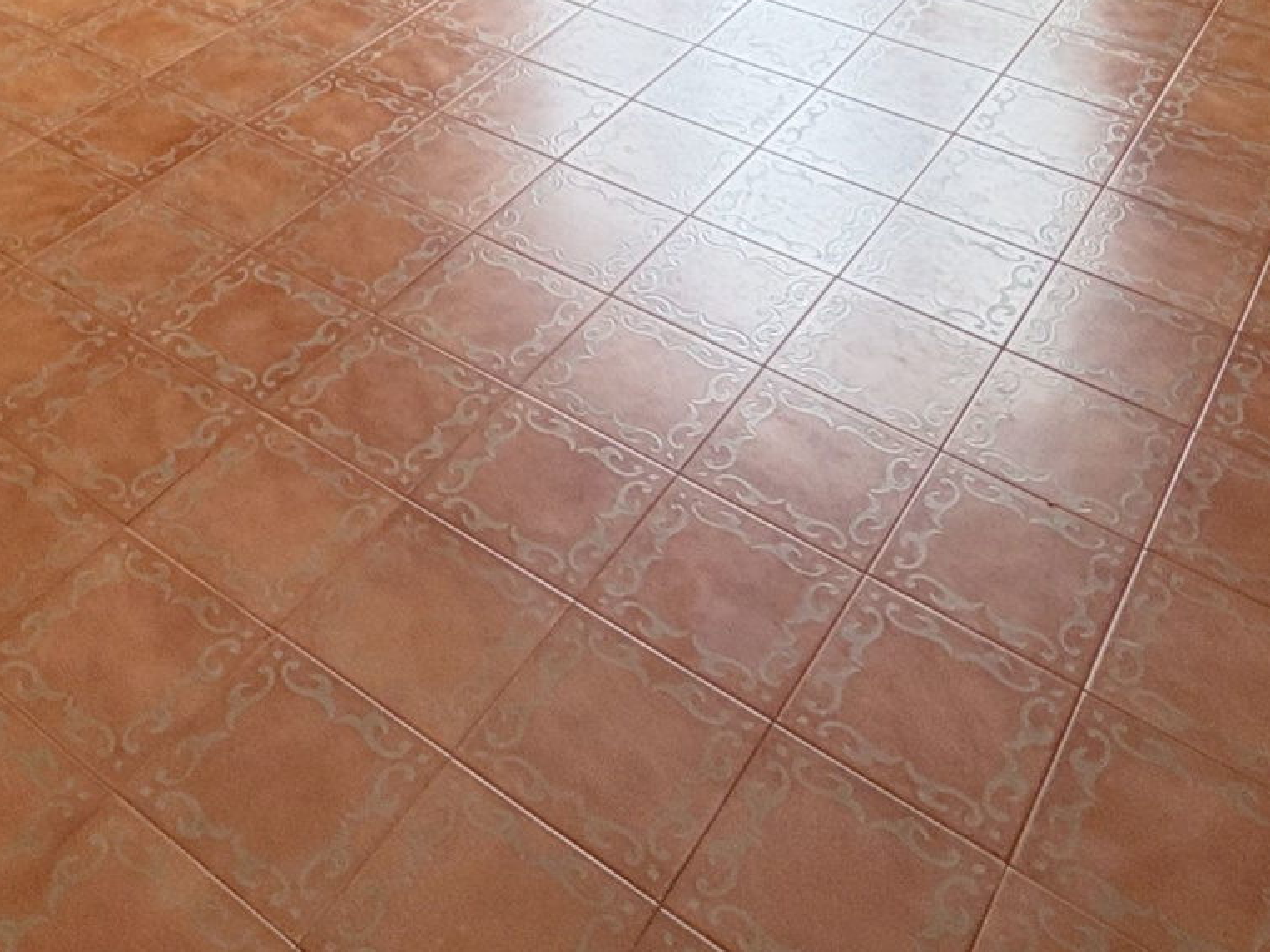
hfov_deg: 39.6
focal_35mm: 47
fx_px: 1724
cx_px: 363
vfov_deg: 22.5
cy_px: -631
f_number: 2.2
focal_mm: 2.22
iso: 64
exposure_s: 1/150
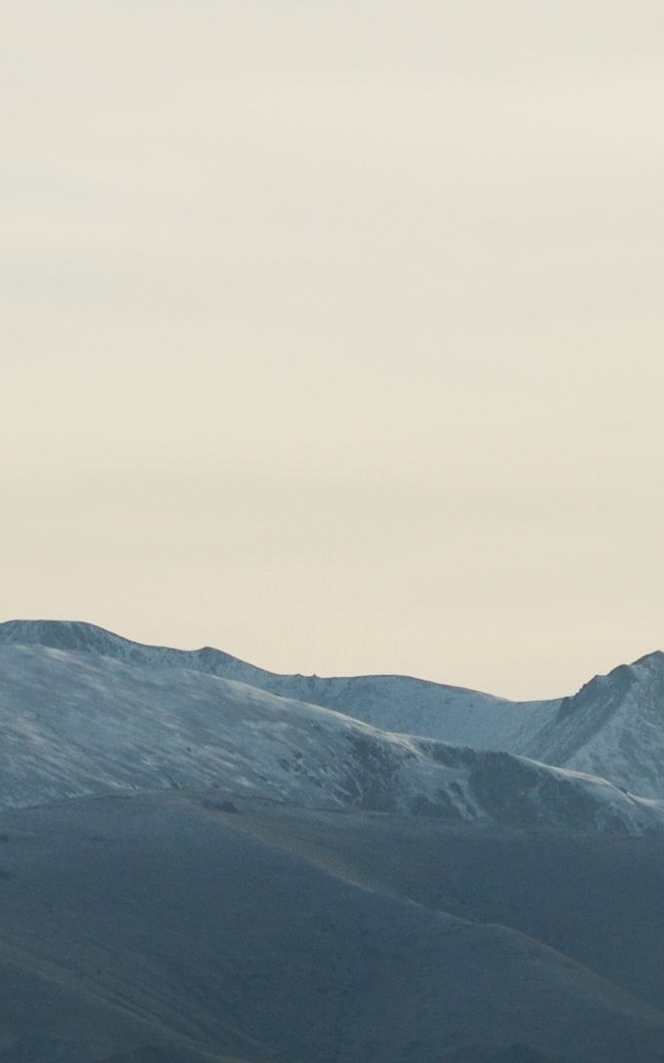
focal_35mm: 559
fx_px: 16187
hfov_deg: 2.3
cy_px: 870
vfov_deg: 3.8
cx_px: -412
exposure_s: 1/1000
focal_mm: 130
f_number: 8
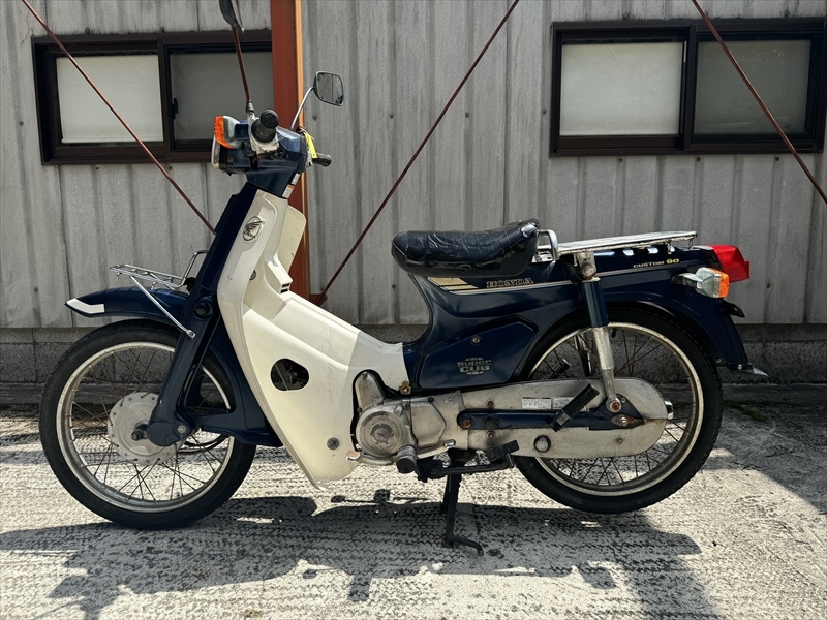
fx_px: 573
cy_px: 310
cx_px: 414
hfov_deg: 71.6
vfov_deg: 56.8
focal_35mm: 24
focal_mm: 6.76
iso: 80
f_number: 1.78
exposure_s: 1/2604
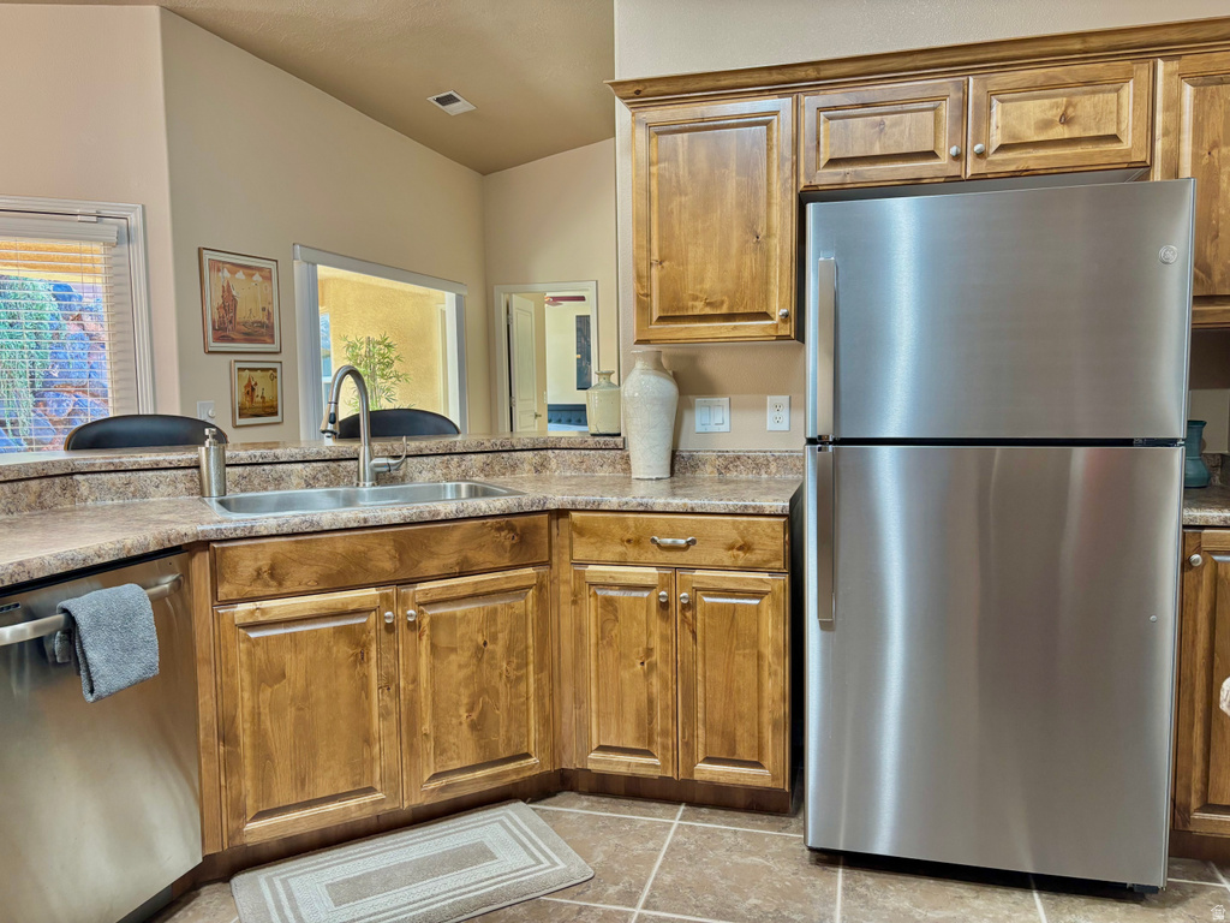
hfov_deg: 67.3
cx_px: 615
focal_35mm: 26
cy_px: 462
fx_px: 924
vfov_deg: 53.1
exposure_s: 1/60
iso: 160
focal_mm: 5.96
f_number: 1.6
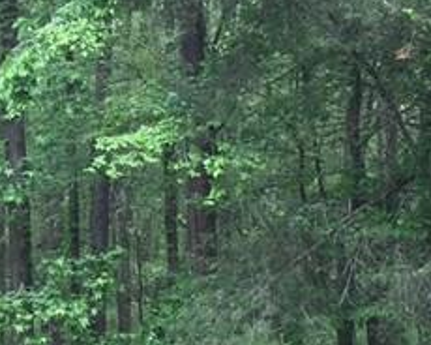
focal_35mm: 126
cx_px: 26
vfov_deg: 12.2
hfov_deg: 15.1
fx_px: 1607
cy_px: 199
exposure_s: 1/120
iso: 32
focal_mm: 4.15
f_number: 2.2
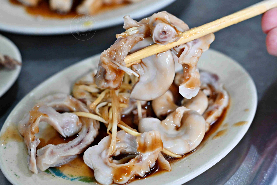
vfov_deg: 18.2
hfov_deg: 27.0
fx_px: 577
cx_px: 138
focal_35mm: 75
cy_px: 92
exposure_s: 1/200
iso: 1000
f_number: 3.2
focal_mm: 50
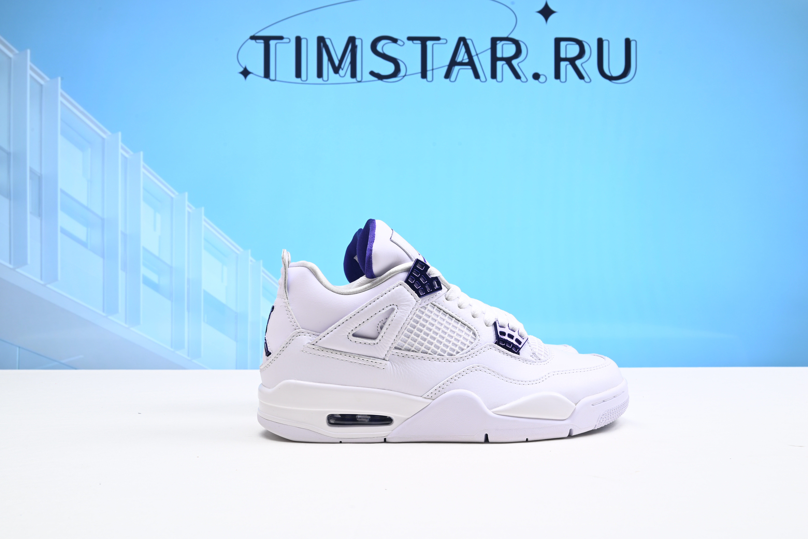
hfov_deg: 51.9
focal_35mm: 37
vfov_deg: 36.0
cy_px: 270
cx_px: 404
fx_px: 831
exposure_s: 1/2
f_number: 16
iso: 100
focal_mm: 37
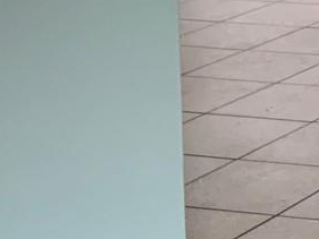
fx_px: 1521
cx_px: 884
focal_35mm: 165
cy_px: -197
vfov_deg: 8.6
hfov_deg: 9.8
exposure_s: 1/60
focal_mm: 3
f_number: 1.8
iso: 64
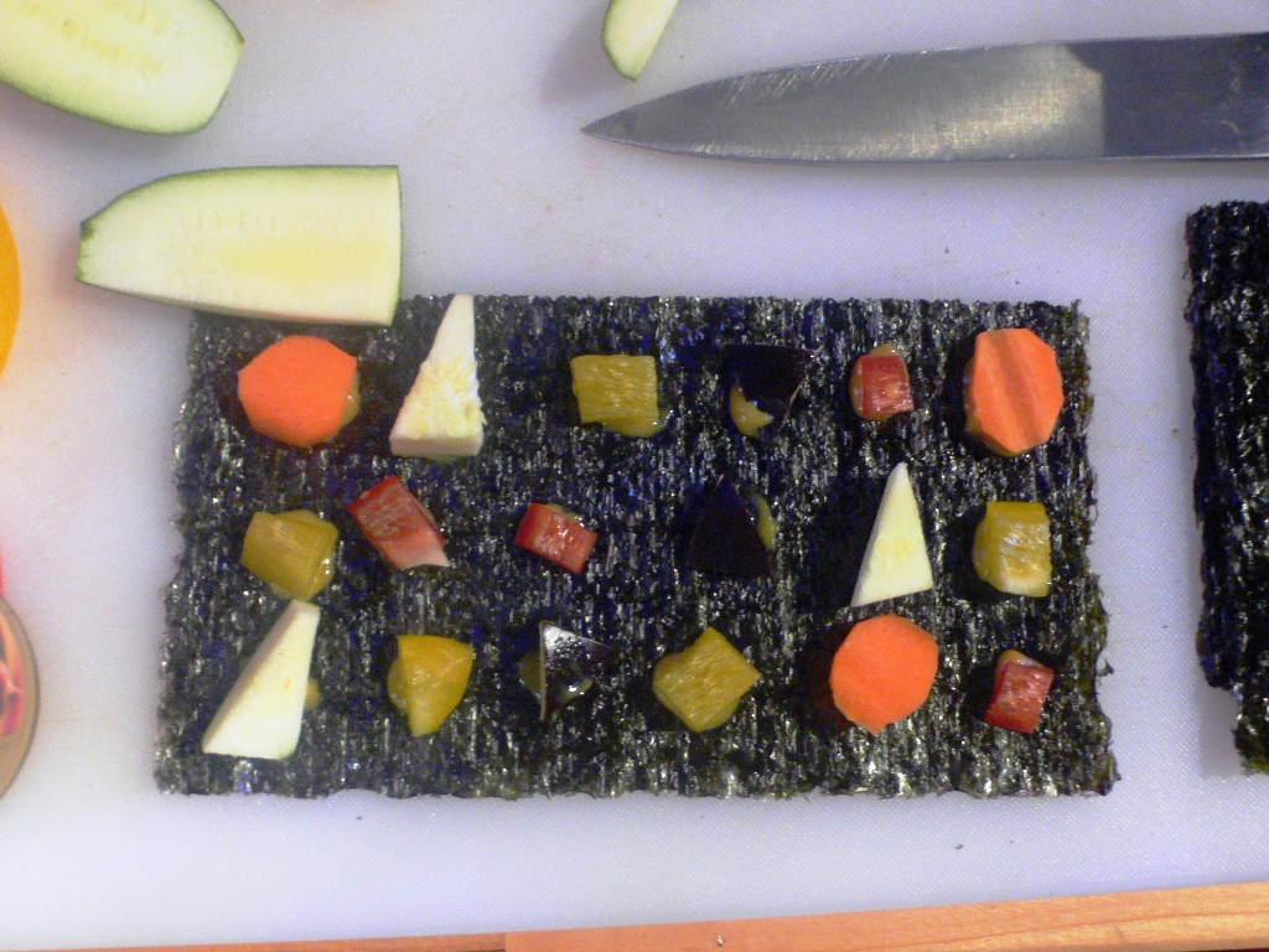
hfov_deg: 54.0
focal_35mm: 34
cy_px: 476
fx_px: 1246
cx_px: 634
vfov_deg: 41.8
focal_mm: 6.3
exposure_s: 1/8
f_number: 2.8
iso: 200
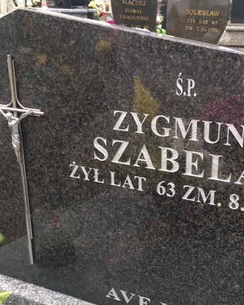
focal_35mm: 42
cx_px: 182
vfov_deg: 43.8
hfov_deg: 34.9
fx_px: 379
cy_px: 163
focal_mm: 4.15
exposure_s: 1/33
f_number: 2.2
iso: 80
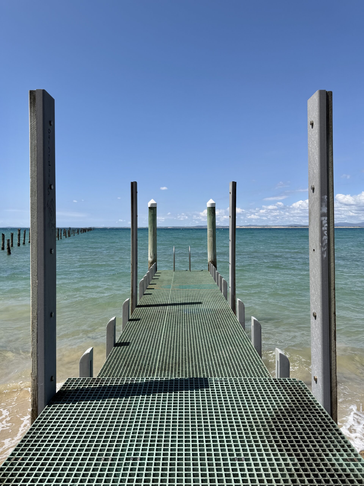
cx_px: 182
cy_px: 243
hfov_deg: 56.8
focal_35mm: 24
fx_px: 336
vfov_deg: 71.6
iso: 80
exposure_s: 1/6711
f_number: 1.78
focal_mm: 6.76
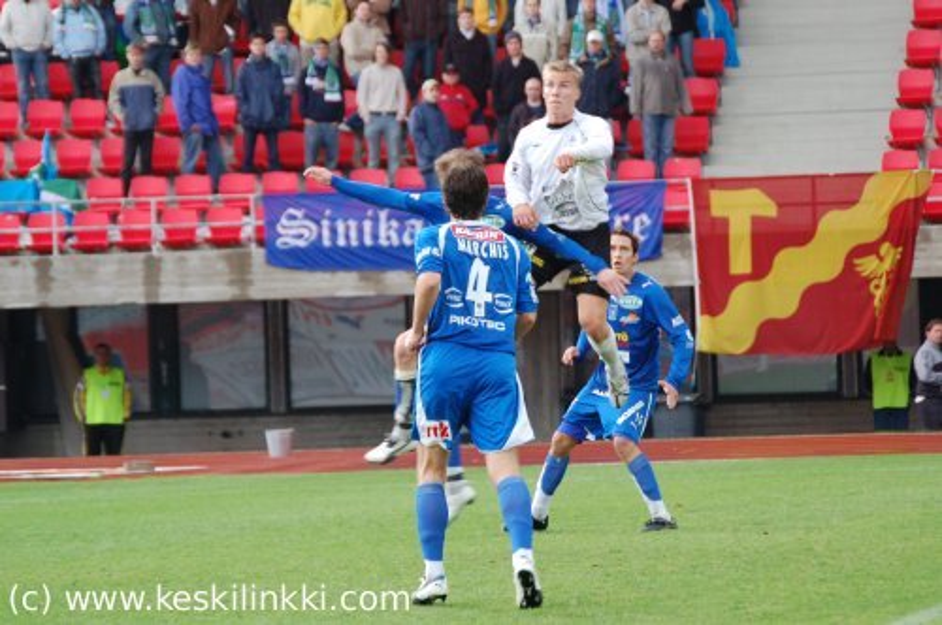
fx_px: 4390
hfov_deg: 12.2
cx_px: 471
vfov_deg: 8.1
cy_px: 312
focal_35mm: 168
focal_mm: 112
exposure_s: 1/200
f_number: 5
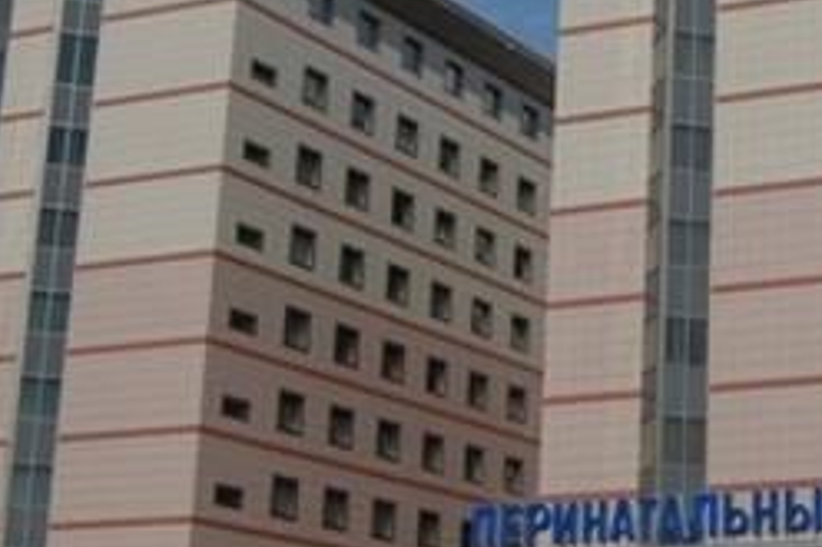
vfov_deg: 15.1
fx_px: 2054
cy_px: 169
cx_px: 860
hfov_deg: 21.7
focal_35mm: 90
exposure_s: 1/2000
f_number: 10
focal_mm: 18
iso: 400
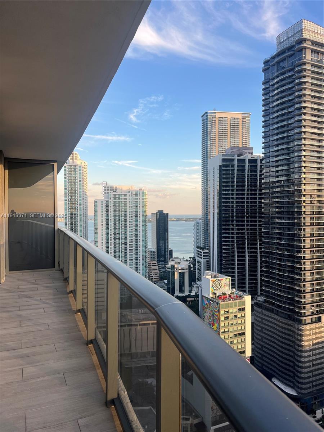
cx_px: 162
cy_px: 216
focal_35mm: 26
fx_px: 324
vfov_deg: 67.3
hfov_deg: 53.1
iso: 50
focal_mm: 5.7
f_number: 1.5
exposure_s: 1/917
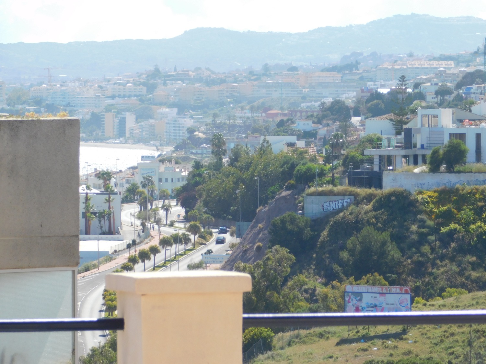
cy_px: 182
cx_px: 243
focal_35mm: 266
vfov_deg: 5.6
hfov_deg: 7.4
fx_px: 3735
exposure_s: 1/400
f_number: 5.7
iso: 125
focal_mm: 47.2
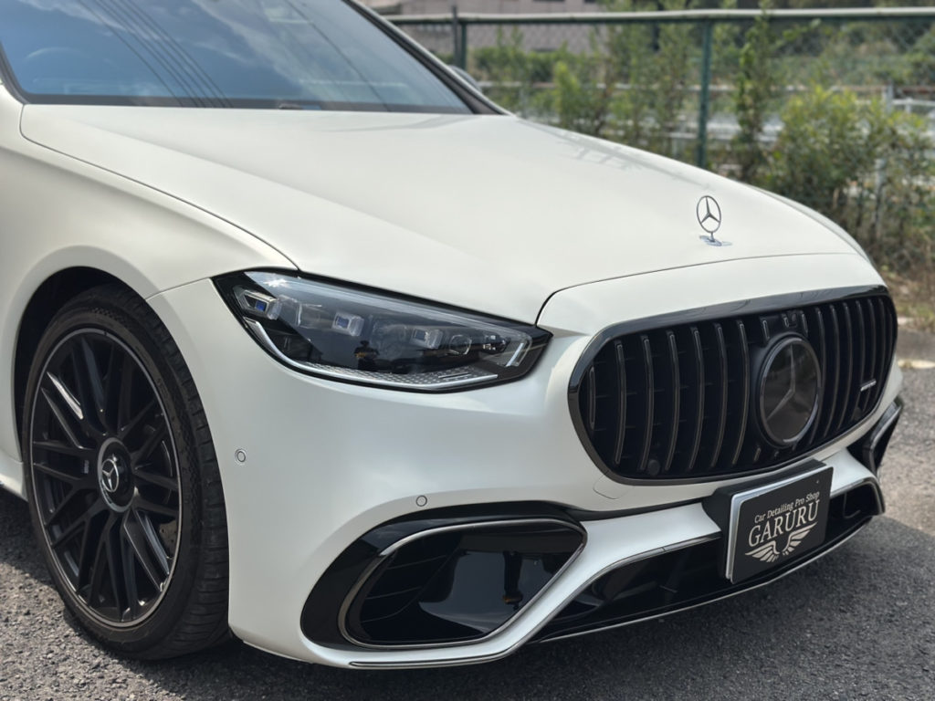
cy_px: 350
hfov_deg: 39.7
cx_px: 468
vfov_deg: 30.3
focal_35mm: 48
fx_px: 1297
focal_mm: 6.86
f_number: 1.78
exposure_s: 1/15873
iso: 100
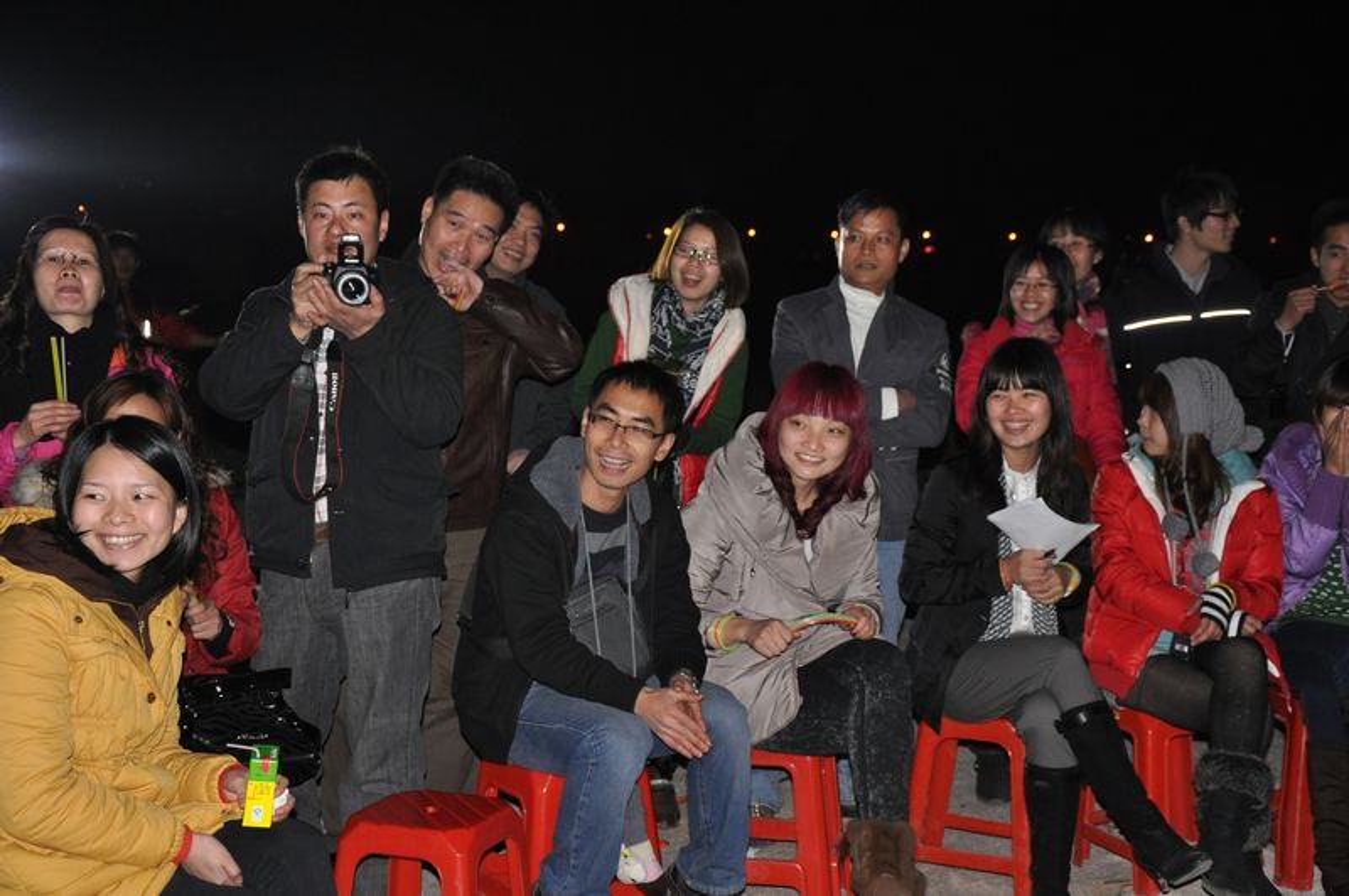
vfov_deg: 23.7
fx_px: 2133
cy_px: 448
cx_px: 674
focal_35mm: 57
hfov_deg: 35.1
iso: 800
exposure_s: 1/60
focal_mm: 38
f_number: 4.5
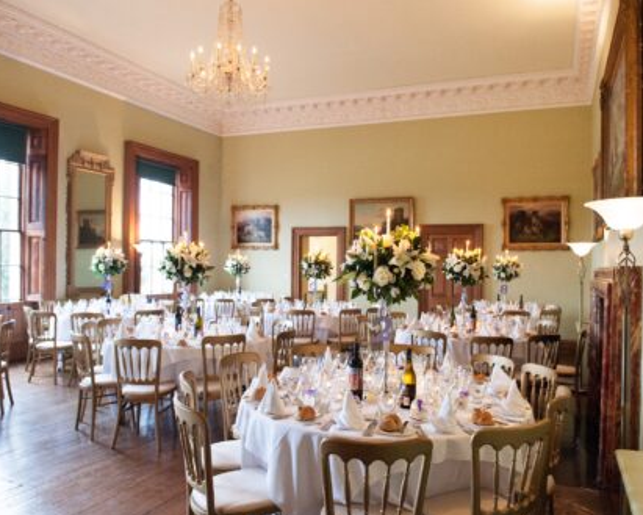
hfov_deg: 62.1
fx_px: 533
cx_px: 342
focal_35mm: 28
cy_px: 265
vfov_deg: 51.5
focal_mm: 24
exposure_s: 1/80
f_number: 4
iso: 2500
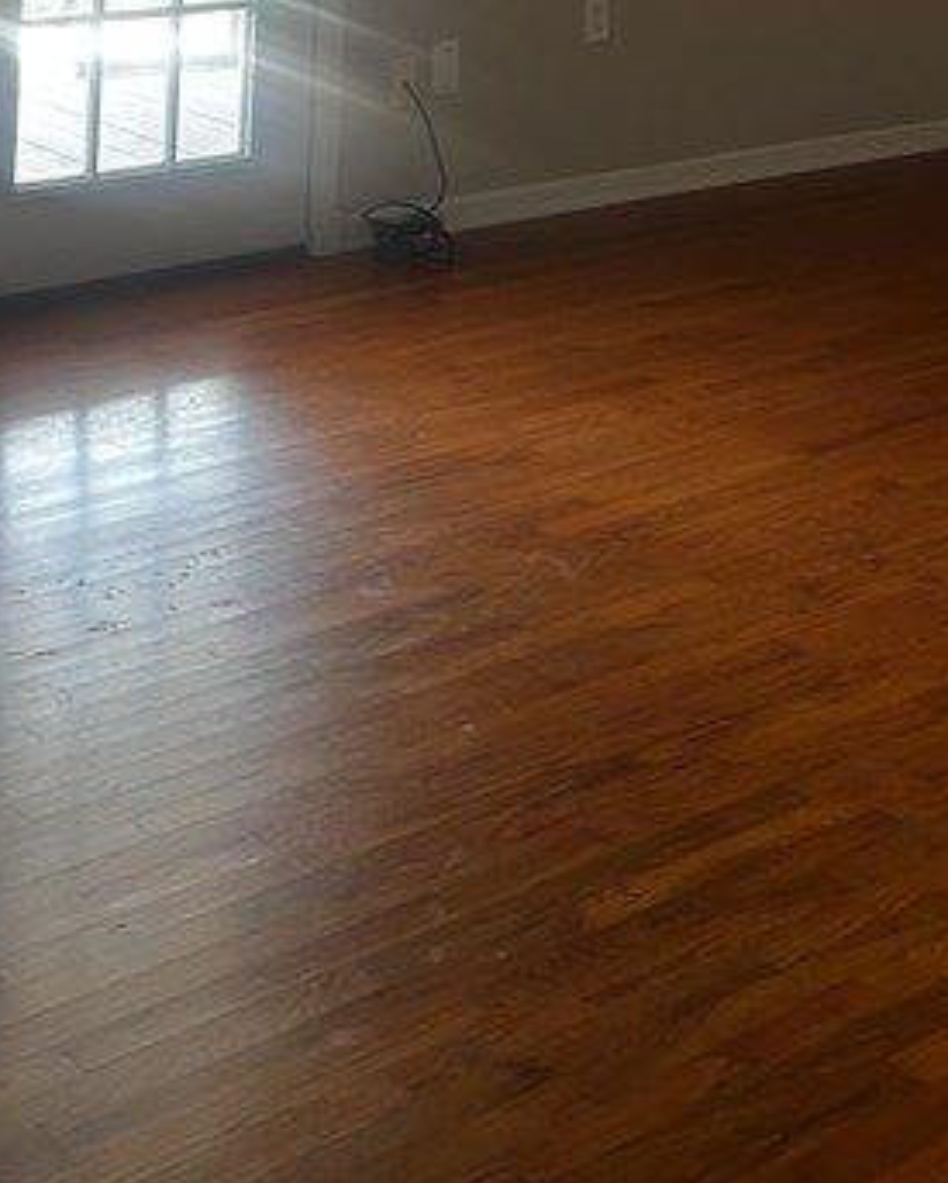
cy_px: -386
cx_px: 545
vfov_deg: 23.4
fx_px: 2487
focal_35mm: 71
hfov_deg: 21.6
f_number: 1.5
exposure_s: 1/121
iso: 80
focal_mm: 5.7
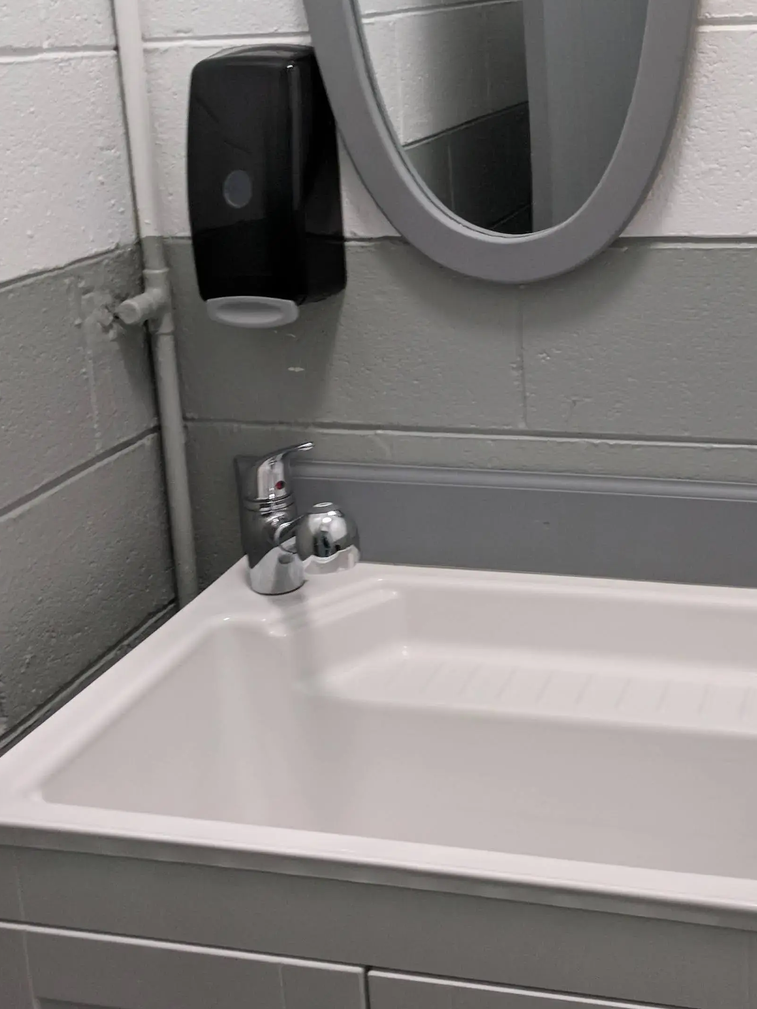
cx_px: 579
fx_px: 1429
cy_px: 393
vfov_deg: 38.7
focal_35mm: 49
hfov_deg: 29.2
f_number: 2
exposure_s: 1/60
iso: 309
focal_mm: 4.67
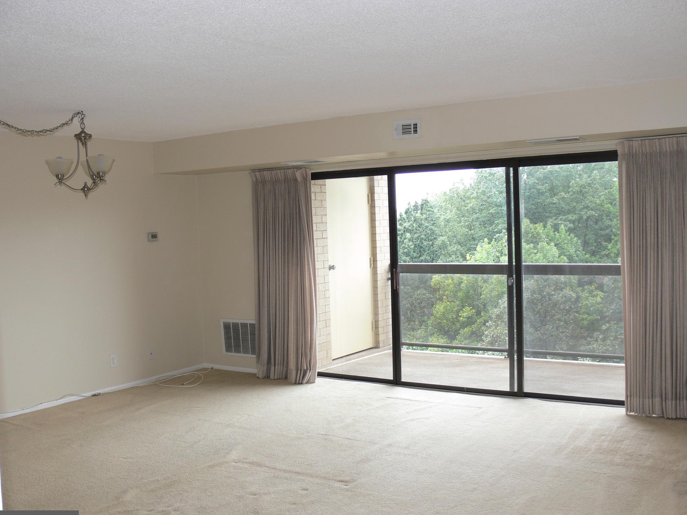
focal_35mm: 37
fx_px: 734
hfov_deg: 50.1
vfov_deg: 38.7
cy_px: 267
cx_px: 353
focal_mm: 7.4
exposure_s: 1/50
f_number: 3.2
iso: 80
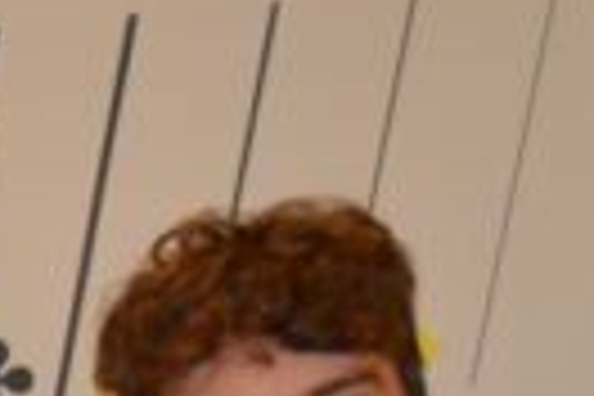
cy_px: 1019
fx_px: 3922
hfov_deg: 8.1
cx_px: -747
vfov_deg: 5.5
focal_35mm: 238
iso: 560
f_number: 3.8
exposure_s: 1/60
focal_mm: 29
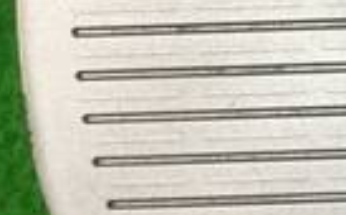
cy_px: -30
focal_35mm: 154
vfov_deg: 8.4
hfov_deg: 12.5
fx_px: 1449
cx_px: 616
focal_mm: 3.3
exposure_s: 1/30
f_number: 2.4
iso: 80
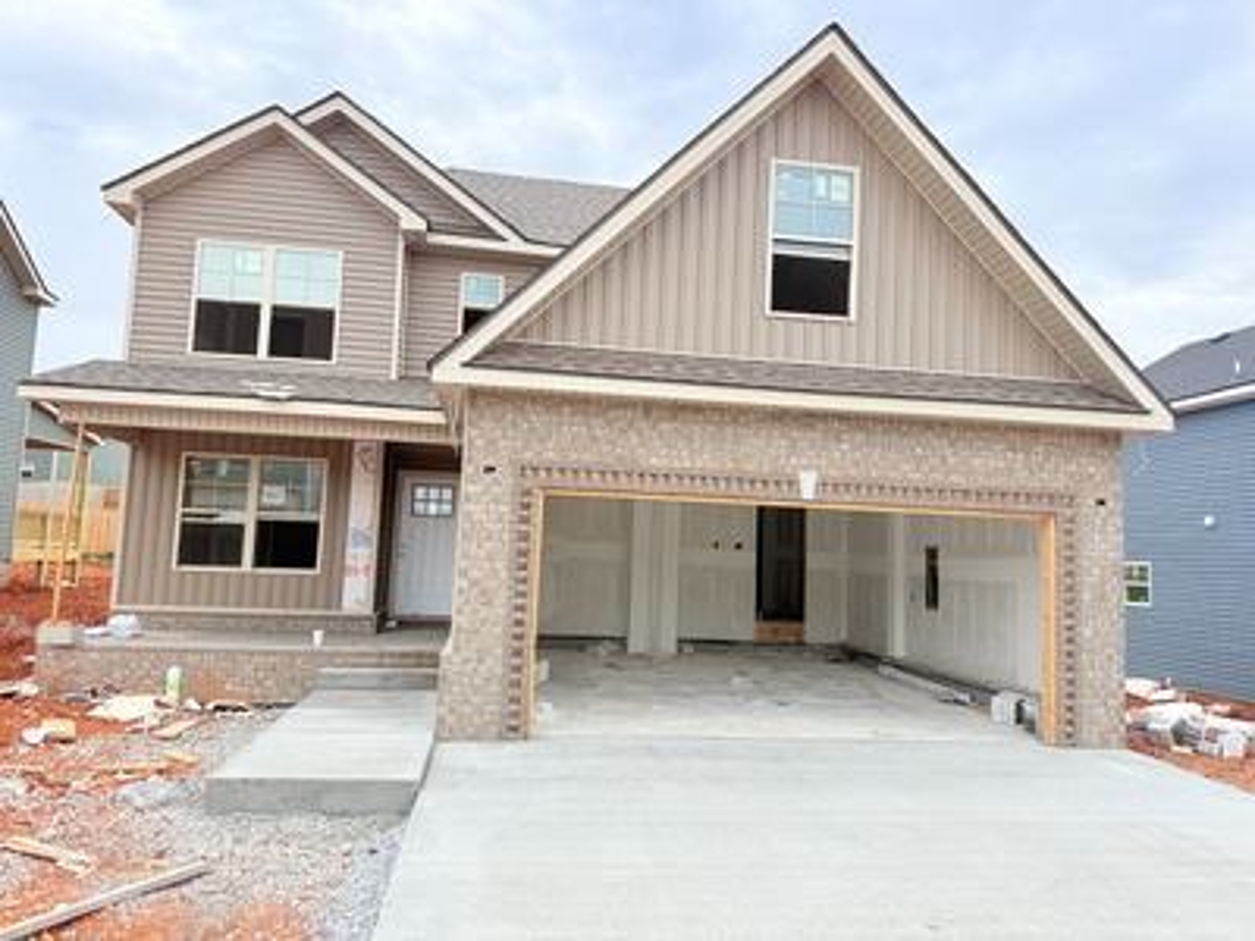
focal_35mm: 24
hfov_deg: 71.6
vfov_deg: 56.8
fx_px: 870
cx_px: 628
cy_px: 470
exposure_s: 1/2169
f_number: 1.78
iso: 80
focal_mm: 6.76
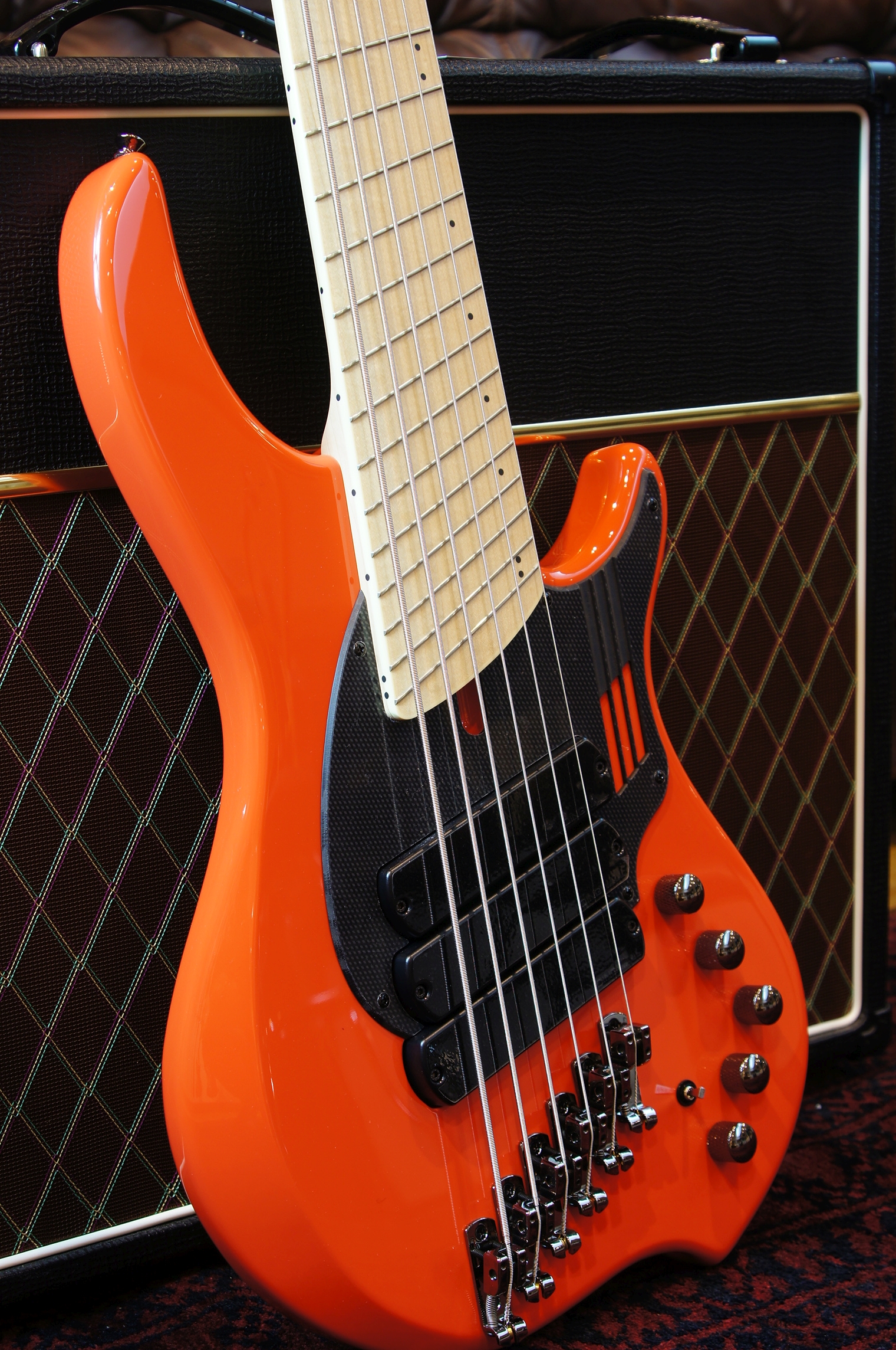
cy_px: 675
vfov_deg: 33.4
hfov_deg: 22.6
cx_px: 448
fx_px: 2245
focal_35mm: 60
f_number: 7.1
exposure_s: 1/3
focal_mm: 40
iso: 100
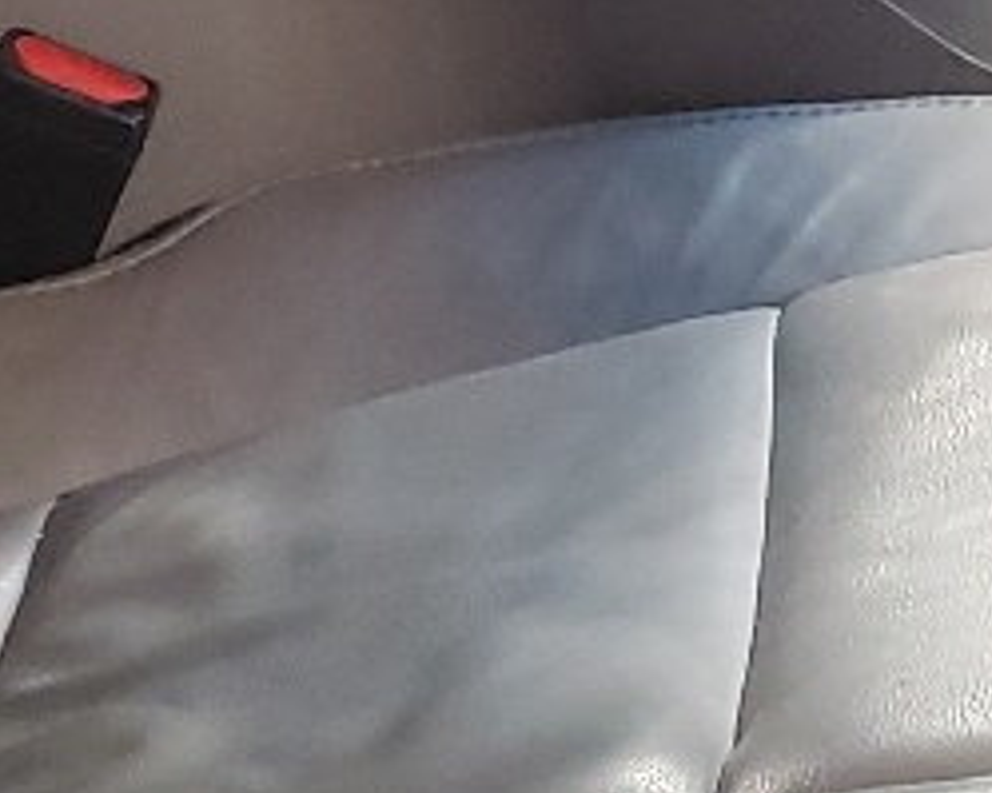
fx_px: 4784
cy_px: -490
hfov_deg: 11.7
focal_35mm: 163
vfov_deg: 9.2
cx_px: 1076
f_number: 1.5
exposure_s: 1/30
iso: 316
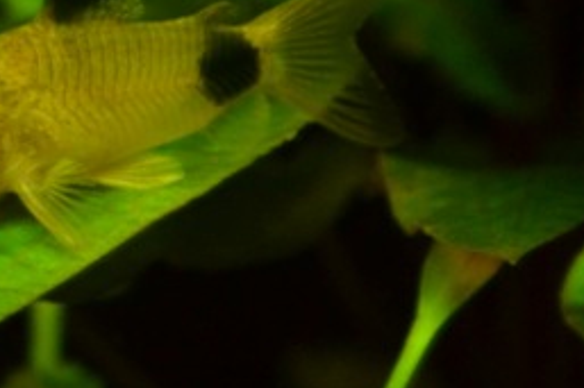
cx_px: 93
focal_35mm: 221
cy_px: 102
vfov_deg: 6.2
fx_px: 3588
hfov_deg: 9.3
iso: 1100
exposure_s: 1/15
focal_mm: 55
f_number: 5.6
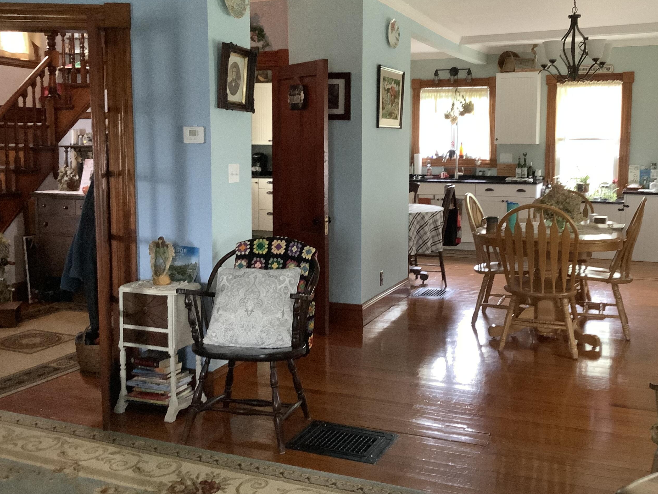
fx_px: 703
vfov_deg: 38.5
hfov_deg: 50.1
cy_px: 200
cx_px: 345
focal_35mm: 37
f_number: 2.4
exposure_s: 1/30
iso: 500
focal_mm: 3.3
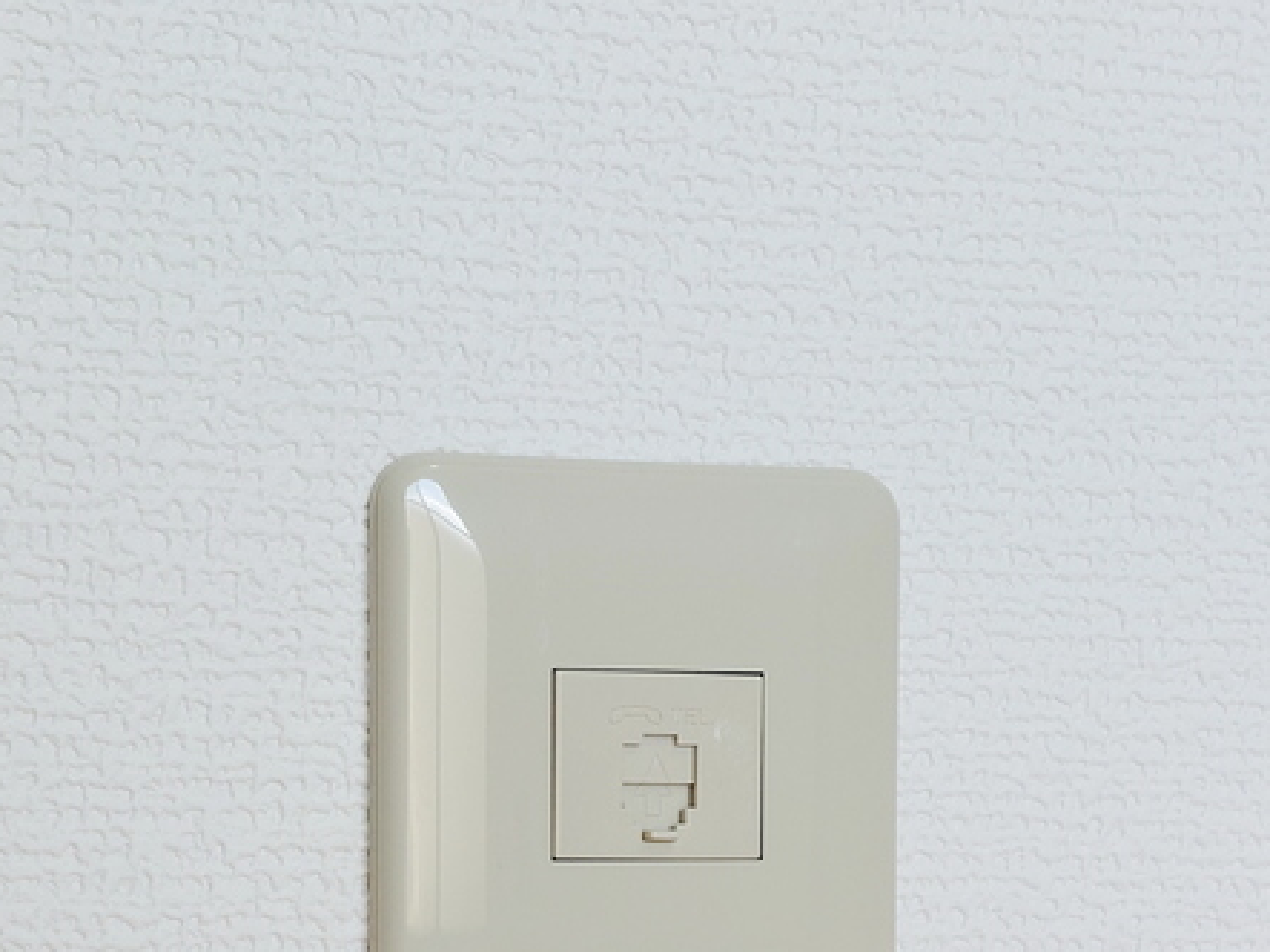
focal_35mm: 52
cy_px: 935
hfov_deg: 36.8
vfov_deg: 26.6
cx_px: 651
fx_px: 1907
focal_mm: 5.23
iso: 50
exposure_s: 1/120
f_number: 1.8
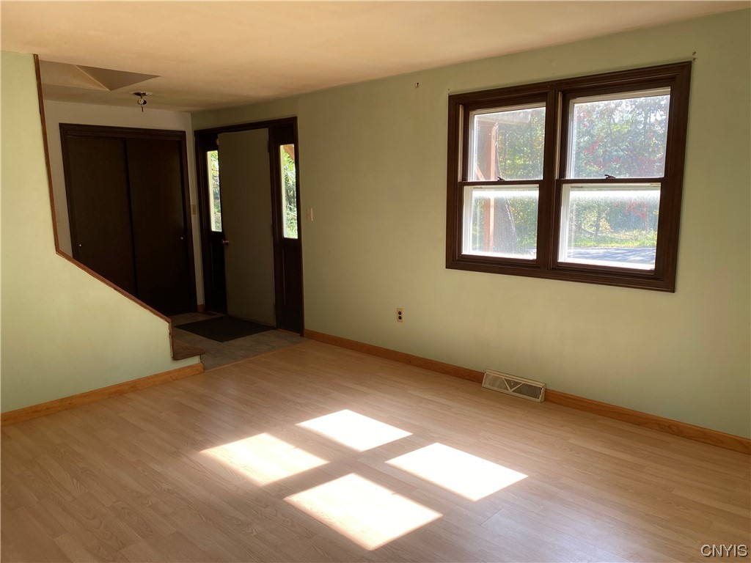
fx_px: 564
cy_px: 282
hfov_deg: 67.3
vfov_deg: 53.1
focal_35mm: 26
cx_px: 376
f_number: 1.8
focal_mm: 4.25
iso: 40
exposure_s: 1/122
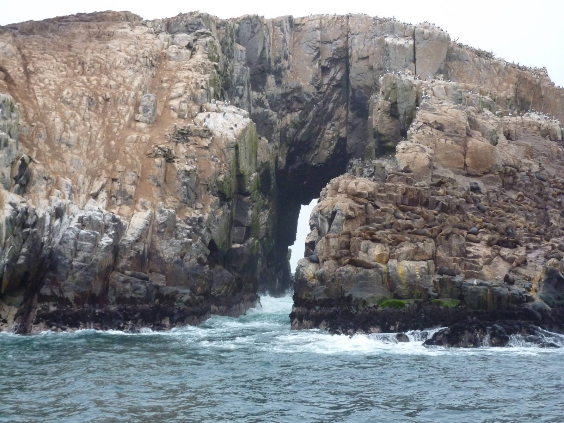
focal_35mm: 67
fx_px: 1092
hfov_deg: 29.0
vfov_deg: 21.9
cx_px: 282
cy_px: 212
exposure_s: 1/160
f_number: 4.1
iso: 320
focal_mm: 11
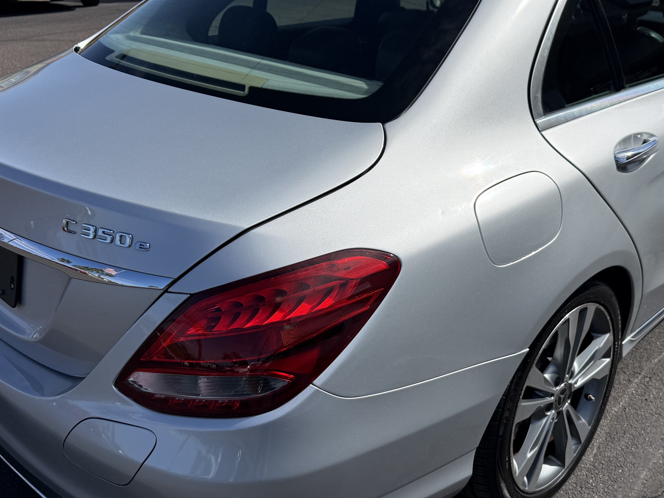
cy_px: 245
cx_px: 385
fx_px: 691
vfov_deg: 39.7
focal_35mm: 36
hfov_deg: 51.1
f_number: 1.78
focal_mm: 6.76
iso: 100
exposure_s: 1/11905
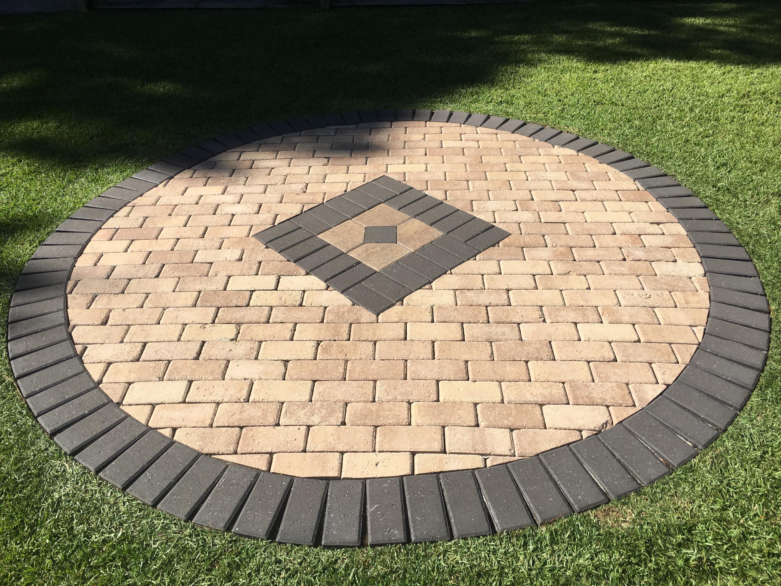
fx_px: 654
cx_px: 390
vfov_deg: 48.2
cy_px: 293
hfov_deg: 61.7
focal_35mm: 29
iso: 25
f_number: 2.2
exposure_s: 1/1508
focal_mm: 4.15
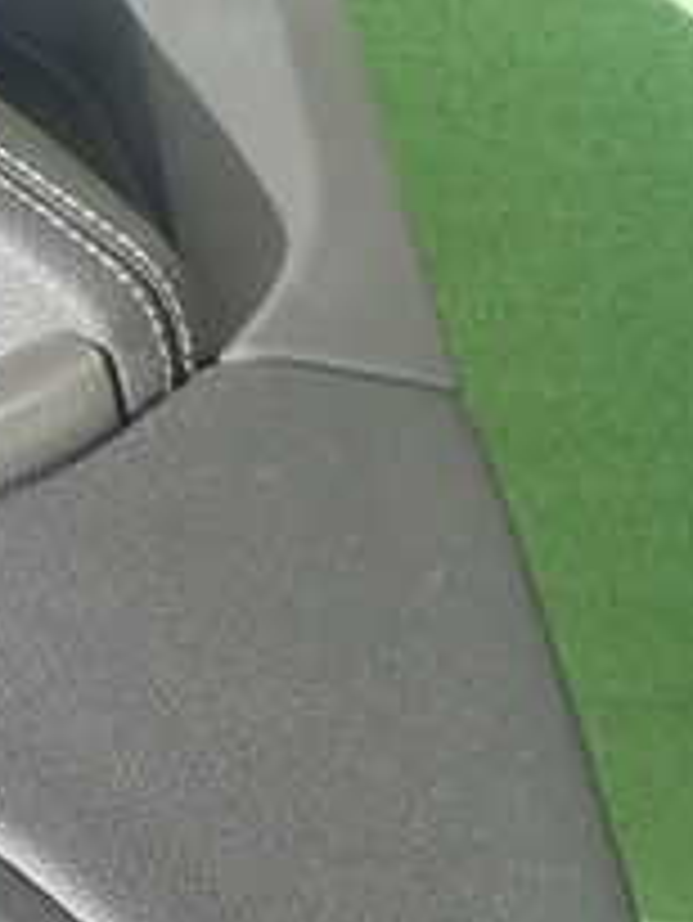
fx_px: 1947
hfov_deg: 16.5
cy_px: 360
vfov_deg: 26.6
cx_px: -590
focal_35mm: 73
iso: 100
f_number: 2
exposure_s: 1/60
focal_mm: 4.5
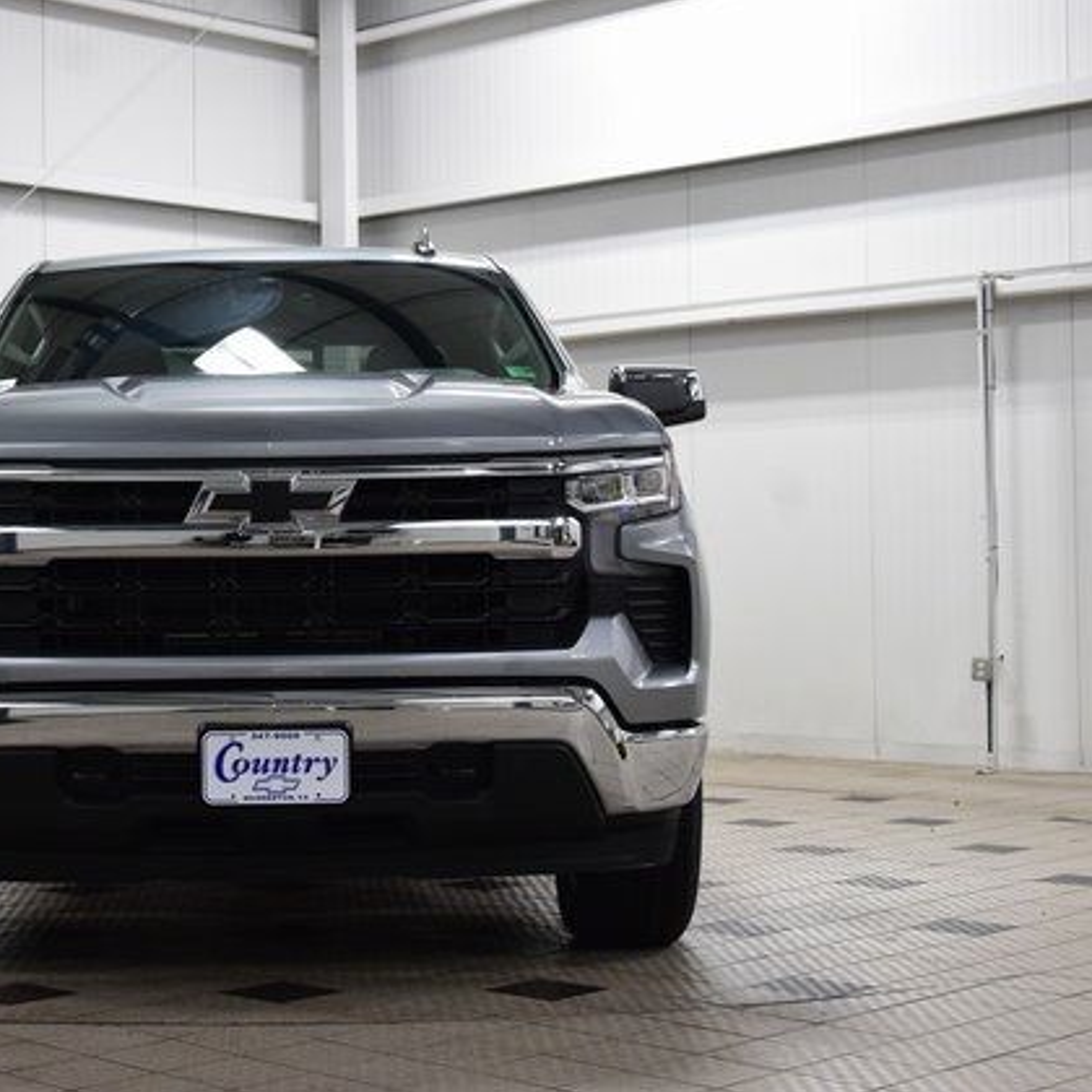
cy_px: 547
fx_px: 2356
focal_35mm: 66
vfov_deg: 26.1
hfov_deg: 25.8
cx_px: 265
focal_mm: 34
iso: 1600
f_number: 6.3
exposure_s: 1/60
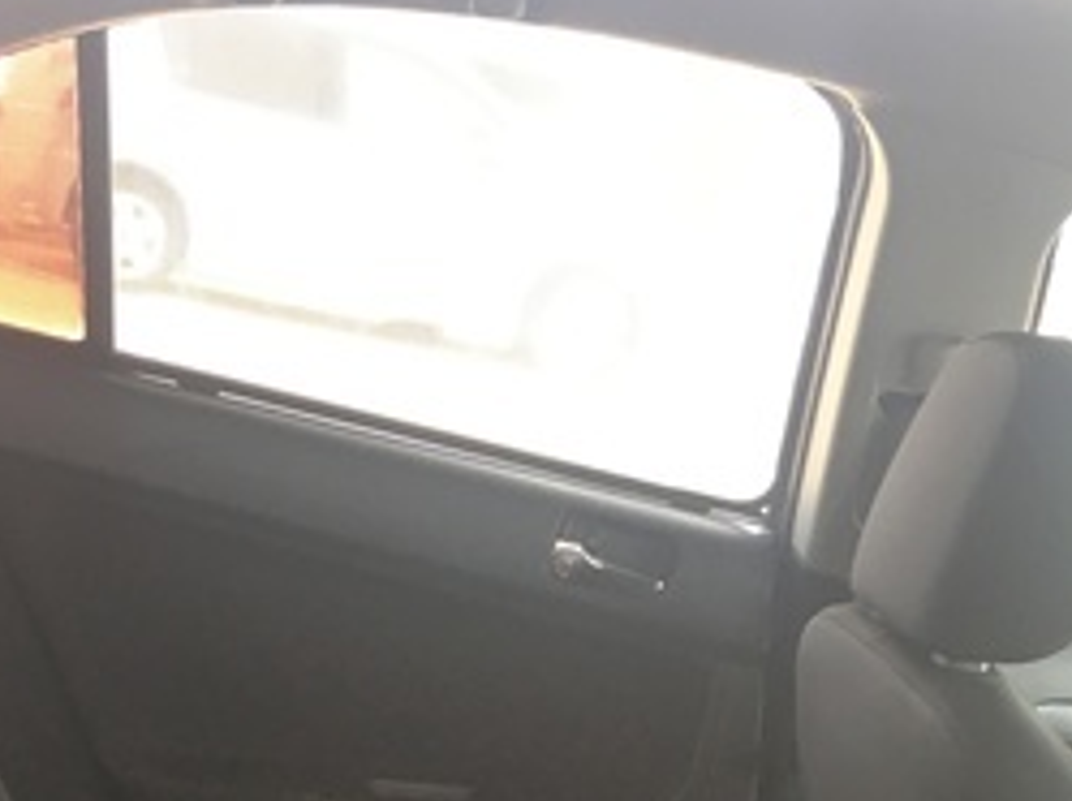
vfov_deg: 18.5
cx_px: 448
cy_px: 1206
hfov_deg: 27.8
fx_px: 2165
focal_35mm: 70
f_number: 2.2
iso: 40
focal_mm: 4.15
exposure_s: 1/33
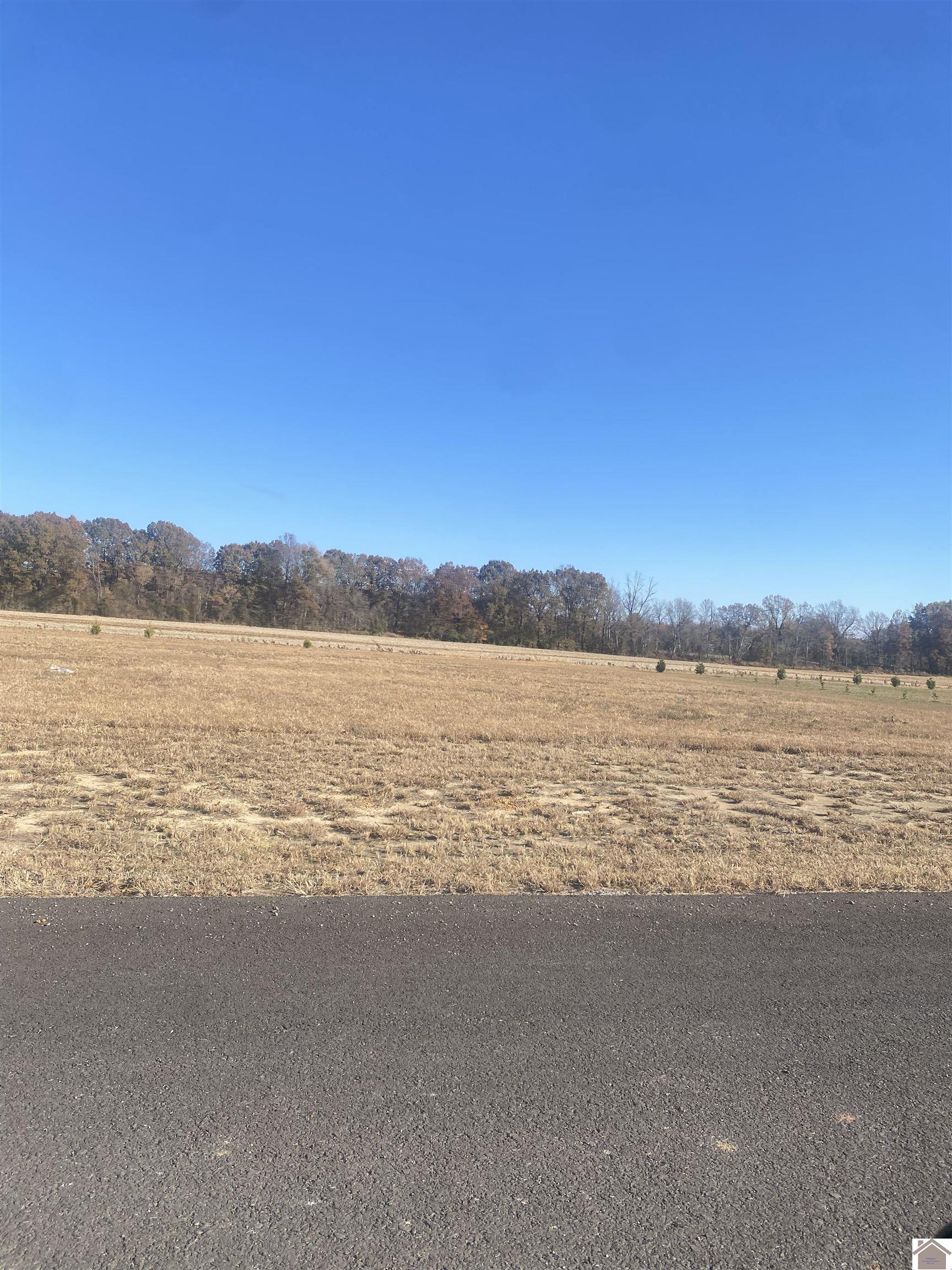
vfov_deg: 67.3
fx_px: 953
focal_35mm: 26
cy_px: 635
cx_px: 476
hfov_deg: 53.1
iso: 32
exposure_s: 1/2755
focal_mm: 4.25
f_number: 1.8
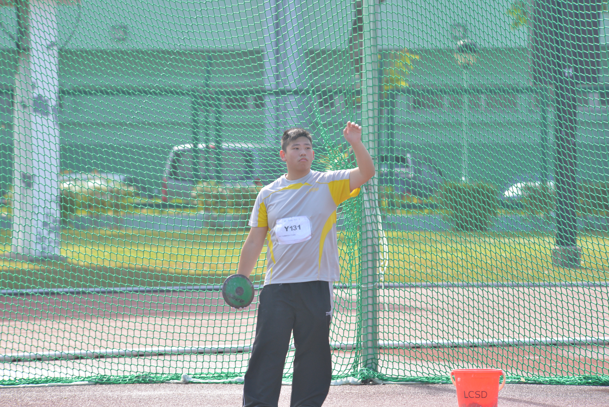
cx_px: 304
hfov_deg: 7.6
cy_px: 204
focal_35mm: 270
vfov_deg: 5.1
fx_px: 4569
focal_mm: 270
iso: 800
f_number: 8
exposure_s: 1/640
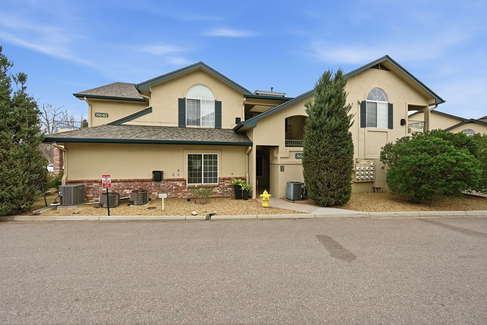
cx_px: 244
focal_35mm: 14
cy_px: 162
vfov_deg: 81.2
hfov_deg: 104.2
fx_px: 189
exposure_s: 1/2000
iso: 400
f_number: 8
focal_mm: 14
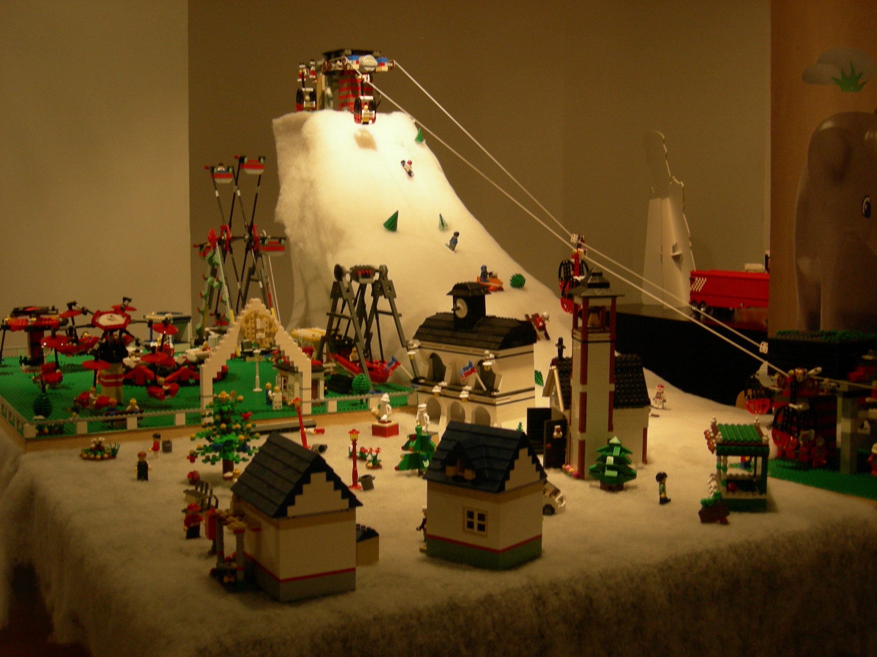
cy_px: 328
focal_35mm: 44
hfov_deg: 42.9
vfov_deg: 32.9
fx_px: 1115
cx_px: 438
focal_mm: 9.1
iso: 188
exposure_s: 1/31.6
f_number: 2.9
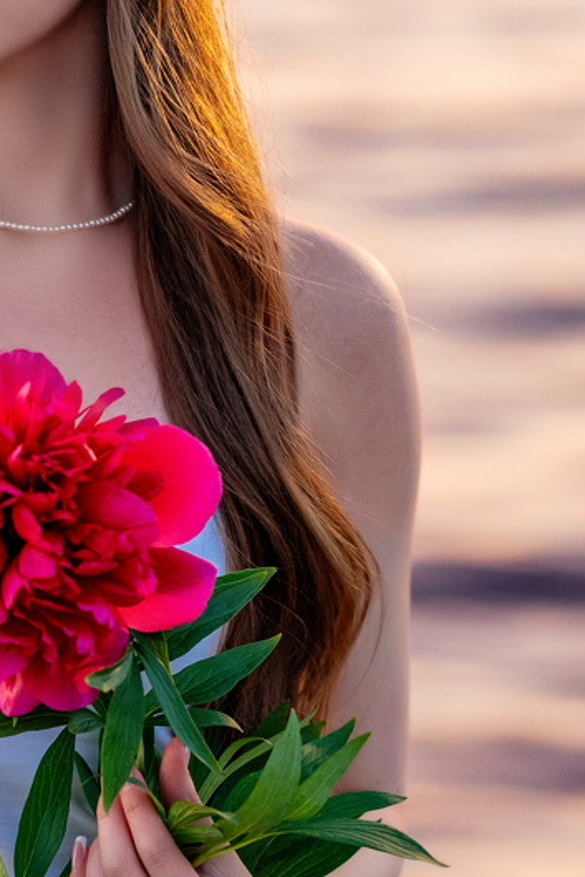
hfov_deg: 4.9
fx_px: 6771
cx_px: 102
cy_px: 557
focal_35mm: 278
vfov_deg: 7.4
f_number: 2.8
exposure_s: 1/200
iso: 800
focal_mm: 105
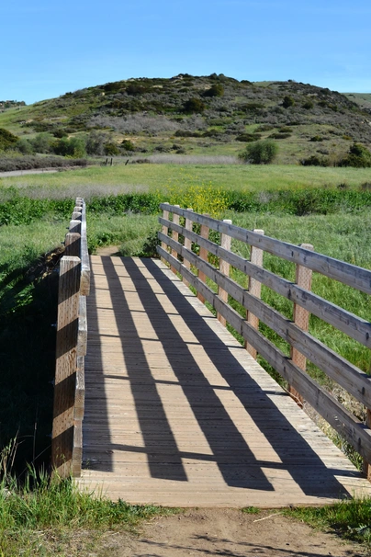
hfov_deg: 23.8
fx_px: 881
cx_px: 202
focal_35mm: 57
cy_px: 256
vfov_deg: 35.0
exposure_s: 1/250
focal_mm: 32
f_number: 8
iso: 100
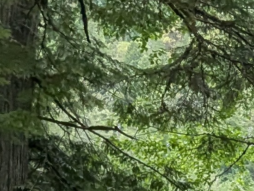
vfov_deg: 12.4
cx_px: 414
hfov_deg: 15.0
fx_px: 874
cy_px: 174
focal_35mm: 119
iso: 38
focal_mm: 2.35
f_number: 2.2
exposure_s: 1/514
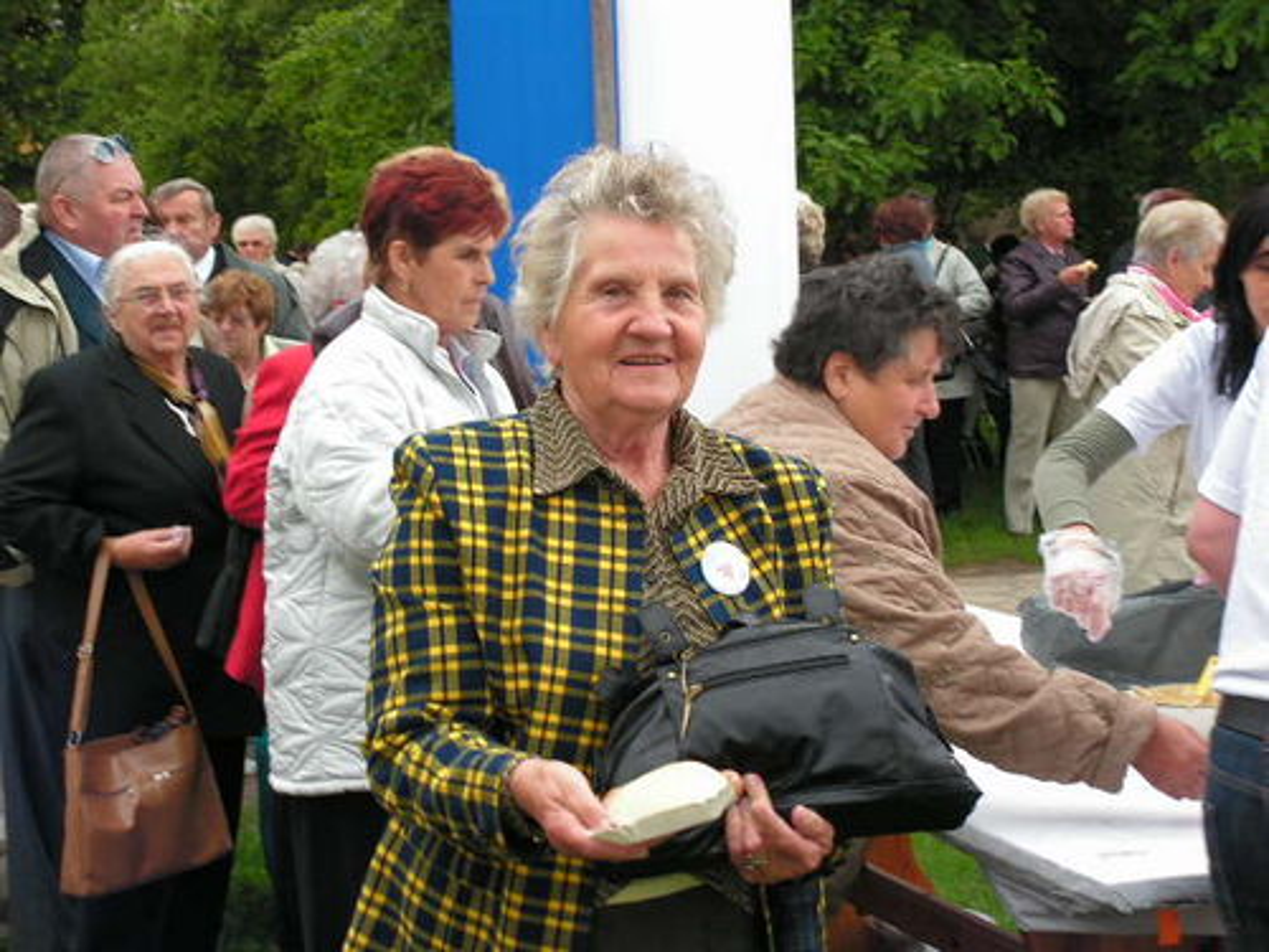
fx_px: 2713
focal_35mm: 74
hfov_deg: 26.3
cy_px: 476
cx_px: 634
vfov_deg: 19.9
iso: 64
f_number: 3.3
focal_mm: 12.4
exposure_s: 1/100
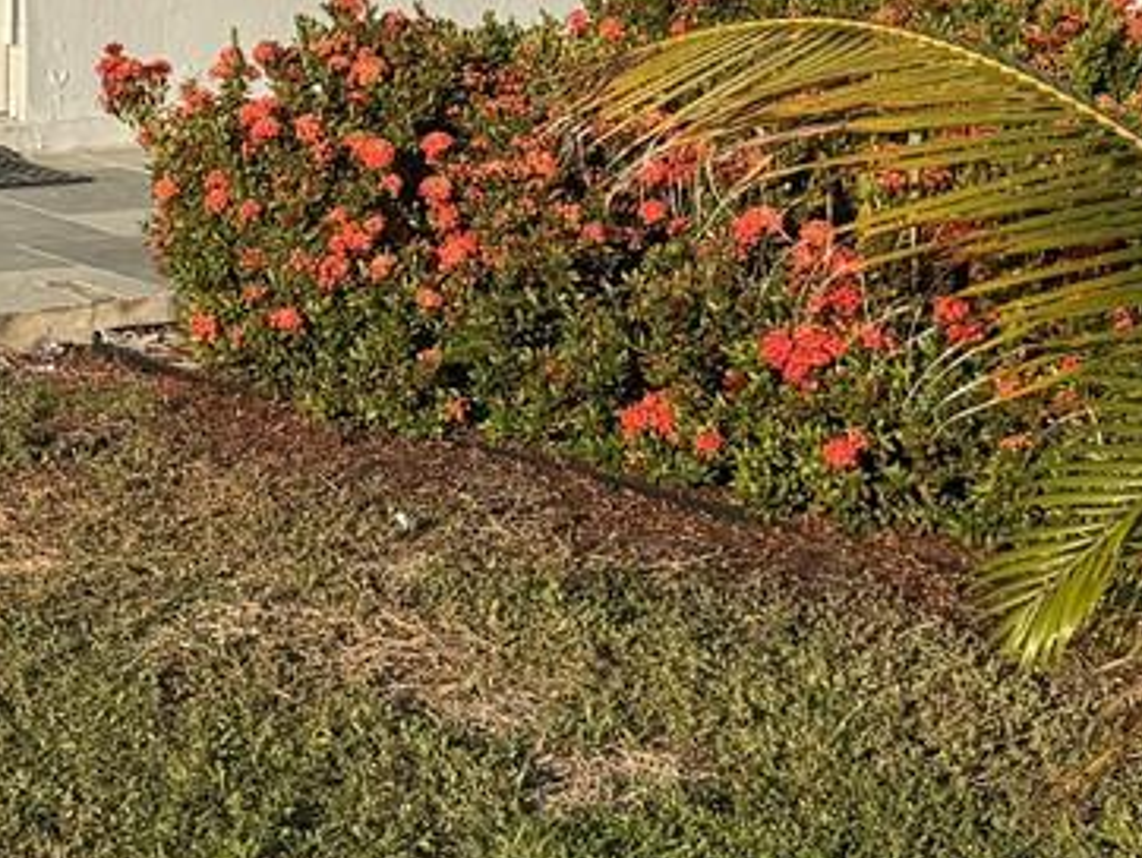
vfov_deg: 13.6
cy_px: -132
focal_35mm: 106
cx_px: -262
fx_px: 3499
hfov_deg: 17.6
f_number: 1.78
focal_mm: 6.76
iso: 80
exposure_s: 1/4950
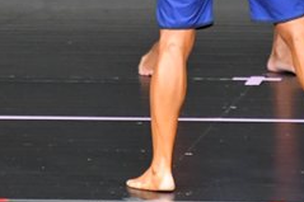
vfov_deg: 1.2
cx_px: 184
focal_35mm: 1118
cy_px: -85
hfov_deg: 1.8
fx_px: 9434
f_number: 5.6
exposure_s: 1/400
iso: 5000
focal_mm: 230
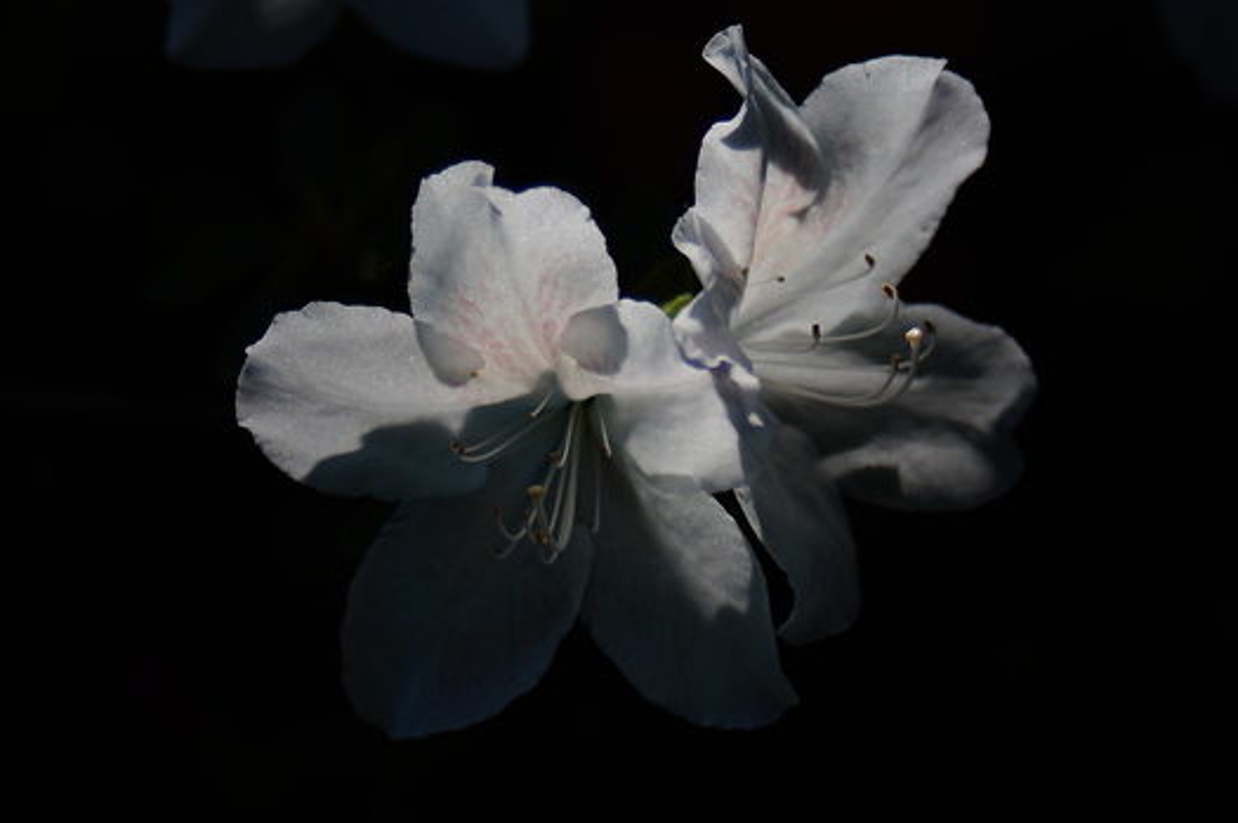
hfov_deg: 16.0
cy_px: 412
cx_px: 627
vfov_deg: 10.6
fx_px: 4417
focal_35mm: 129
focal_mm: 75
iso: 100
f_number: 5.6
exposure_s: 1/400
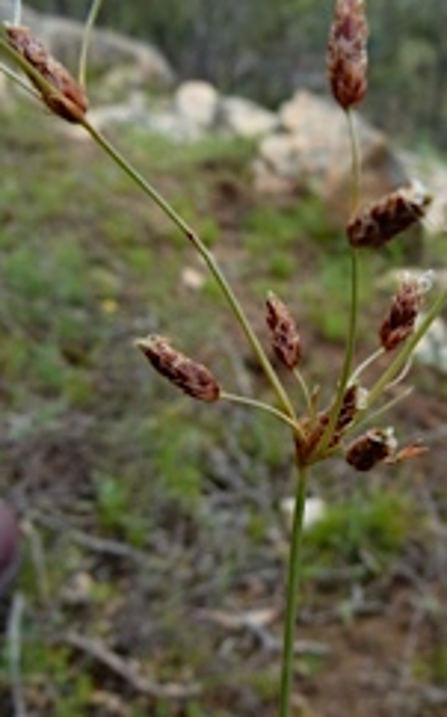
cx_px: 323
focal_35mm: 42
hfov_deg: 30.1
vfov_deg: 47.2
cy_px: 382
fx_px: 820
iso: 100
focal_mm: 4.5
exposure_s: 1/200
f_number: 4
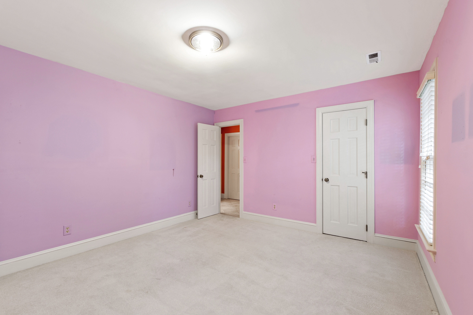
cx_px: 236
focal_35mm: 15
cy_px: 158
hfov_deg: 100.4
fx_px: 197
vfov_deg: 77.3
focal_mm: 10
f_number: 8
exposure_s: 1/1.25
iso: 100
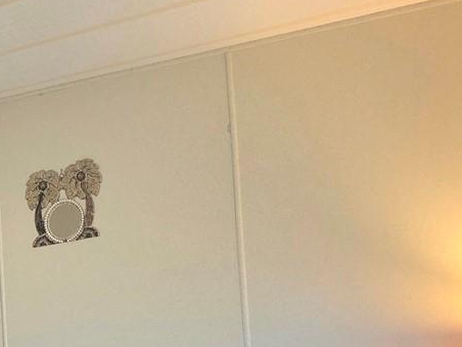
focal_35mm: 46
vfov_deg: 29.5
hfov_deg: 33.7
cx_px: -88
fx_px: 614
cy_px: 343
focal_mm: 2.2
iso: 200
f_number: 1.9
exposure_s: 1/60.2
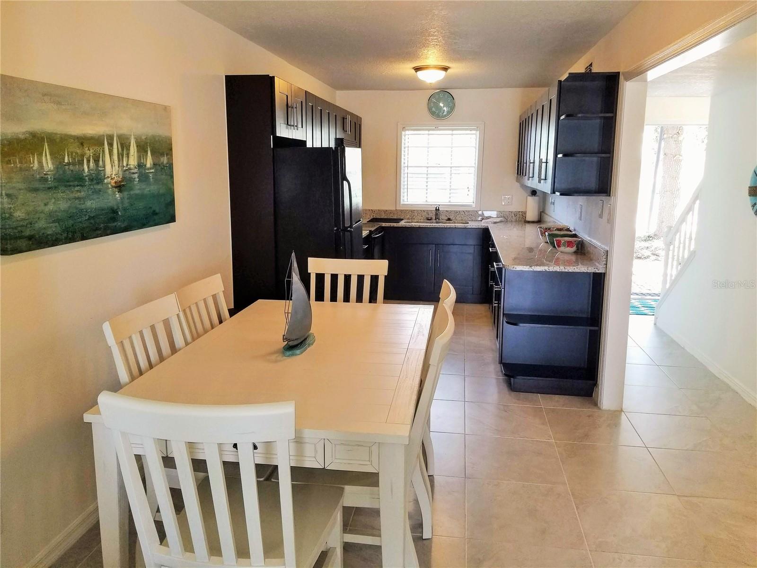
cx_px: 378
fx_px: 569
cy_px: 284
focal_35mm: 26
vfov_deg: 53.1
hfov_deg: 67.3
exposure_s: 1/60
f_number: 1.7
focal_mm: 4.25
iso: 100
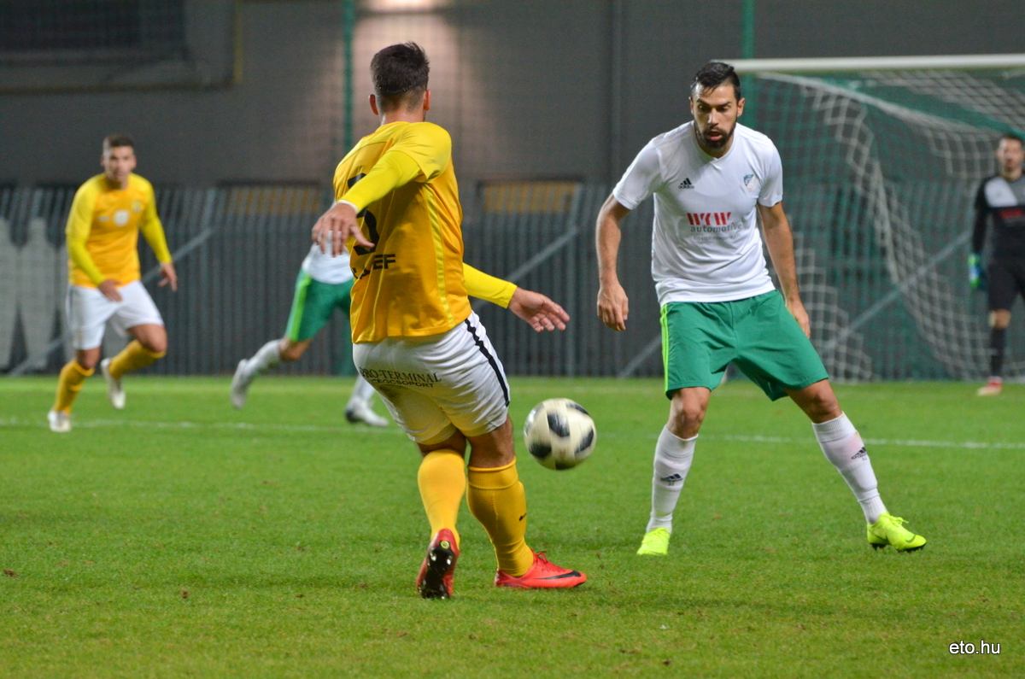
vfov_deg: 4.7
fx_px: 8311
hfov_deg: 7.1
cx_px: 512
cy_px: 340
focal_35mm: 292
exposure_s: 1/400
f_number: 5.3
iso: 2000
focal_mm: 195
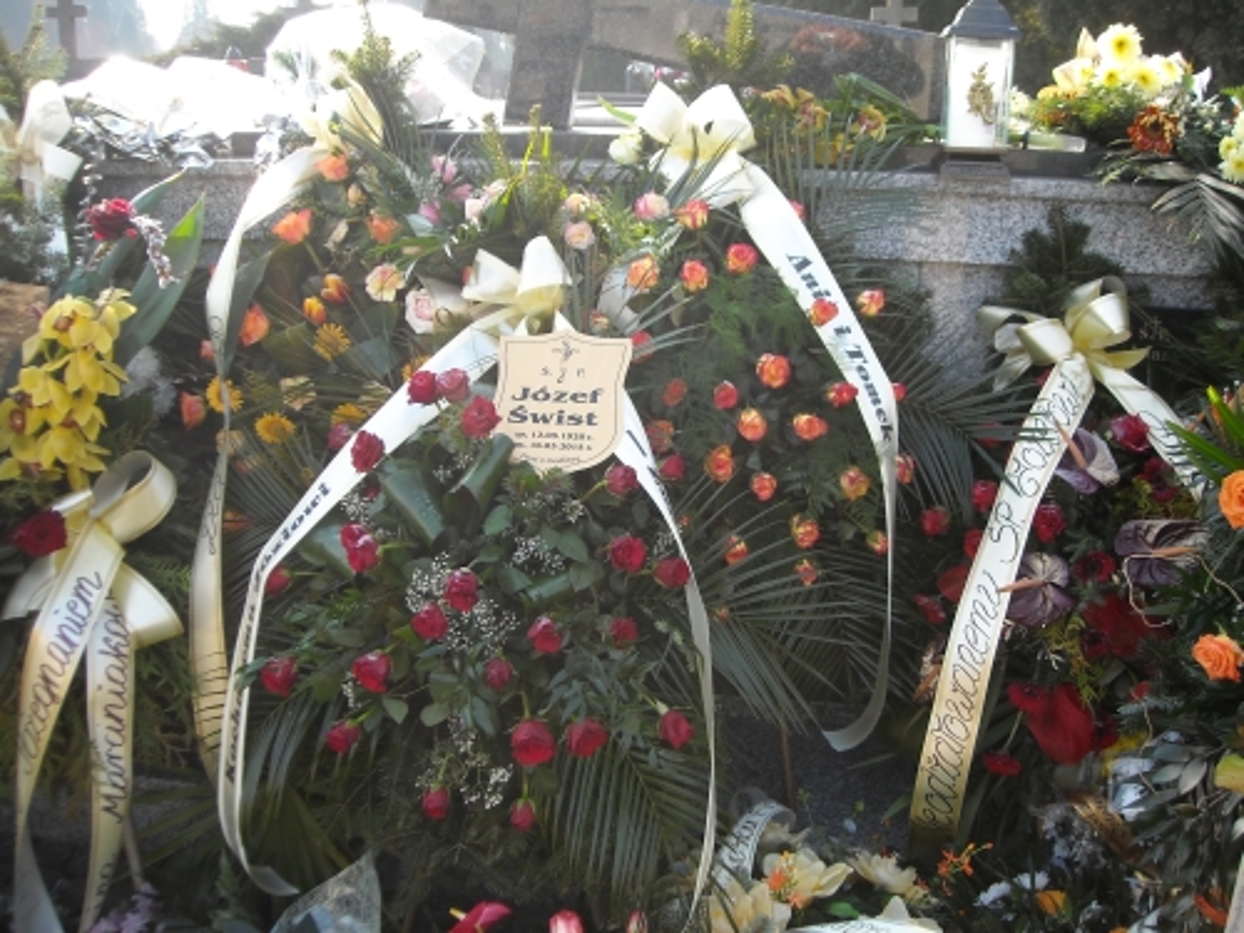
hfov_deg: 52.6
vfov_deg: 40.7
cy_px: 466
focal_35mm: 35
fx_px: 1258
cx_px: 622
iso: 64
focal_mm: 5.7
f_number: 2.8
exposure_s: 1/176
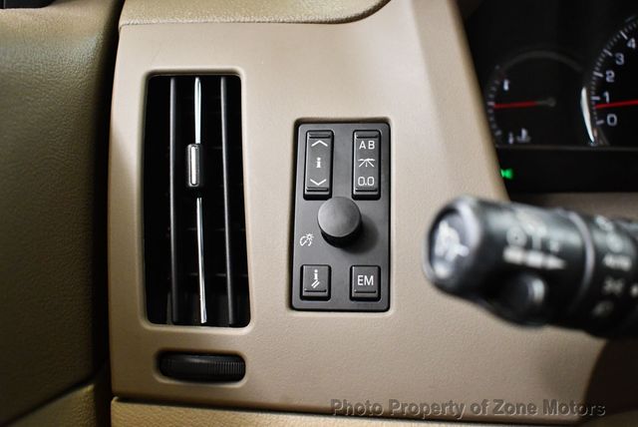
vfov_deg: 32.0
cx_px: 319
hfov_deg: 46.4
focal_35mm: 42
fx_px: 745
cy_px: 214
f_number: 3.8
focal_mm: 21
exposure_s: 1/125
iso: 3200
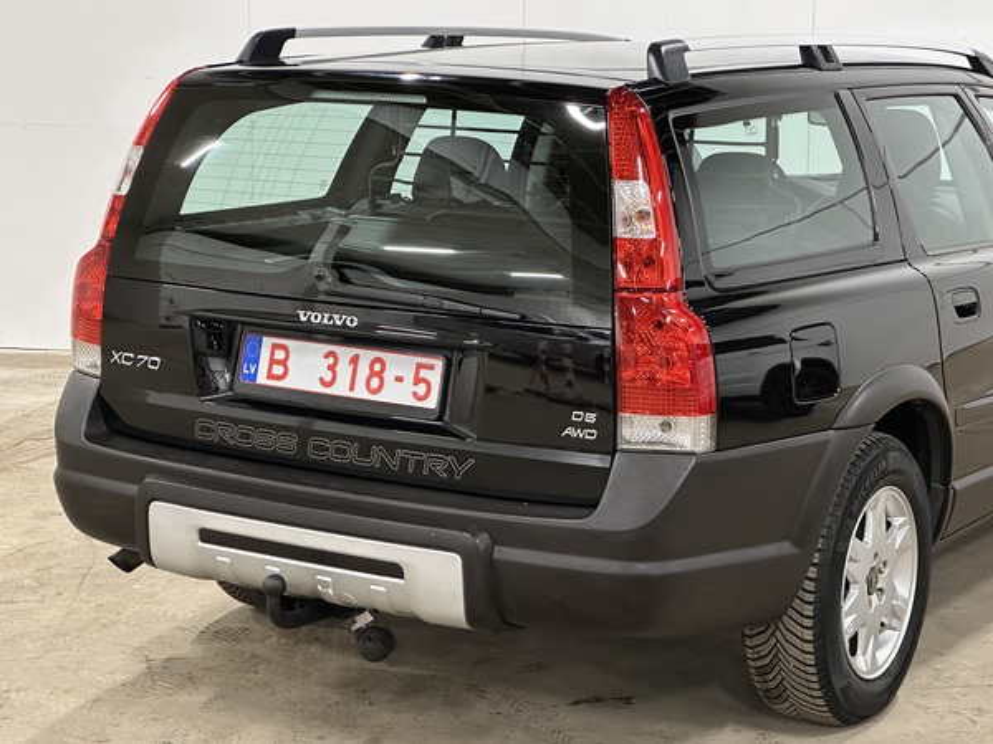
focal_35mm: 77
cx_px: 496
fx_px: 2209
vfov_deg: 19.1
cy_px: 372
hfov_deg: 25.3
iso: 640
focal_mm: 9
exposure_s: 1/34
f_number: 2.8
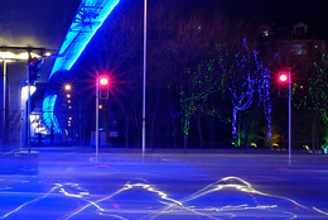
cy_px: 114
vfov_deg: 23.1
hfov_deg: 33.9
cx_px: 170
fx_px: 538
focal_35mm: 59
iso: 200
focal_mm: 16
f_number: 22
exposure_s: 5
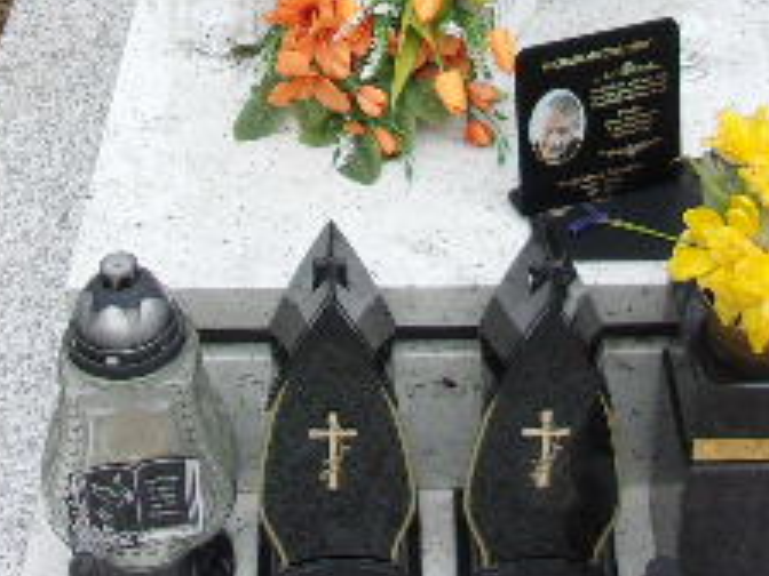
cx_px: 443
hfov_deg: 25.3
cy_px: -127
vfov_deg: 18.1
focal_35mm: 77
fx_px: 1711
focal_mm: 4.9
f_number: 3
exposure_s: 1/140
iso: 80
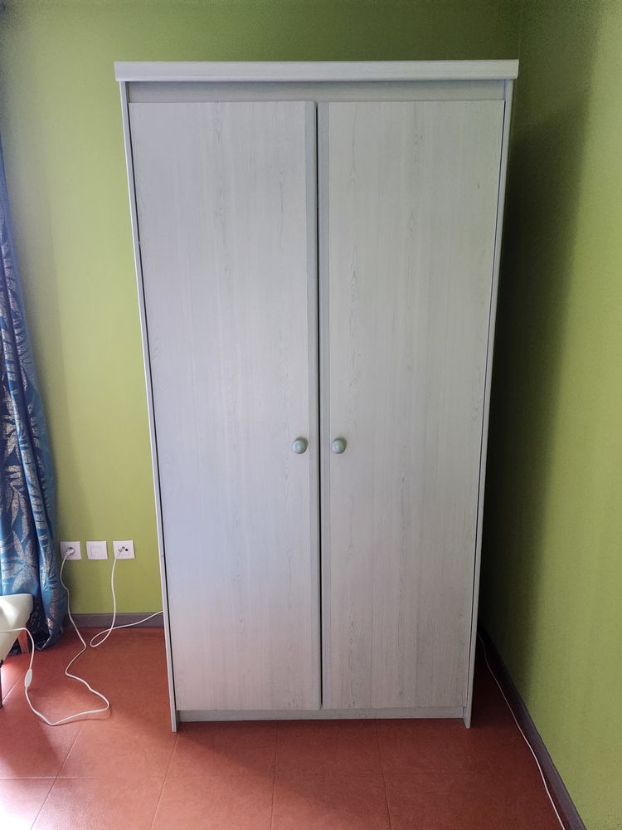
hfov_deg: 58.9
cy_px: 415
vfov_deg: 73.9
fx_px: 551
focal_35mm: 23
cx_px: 311
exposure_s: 1/100
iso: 1000
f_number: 1.8
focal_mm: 5.4
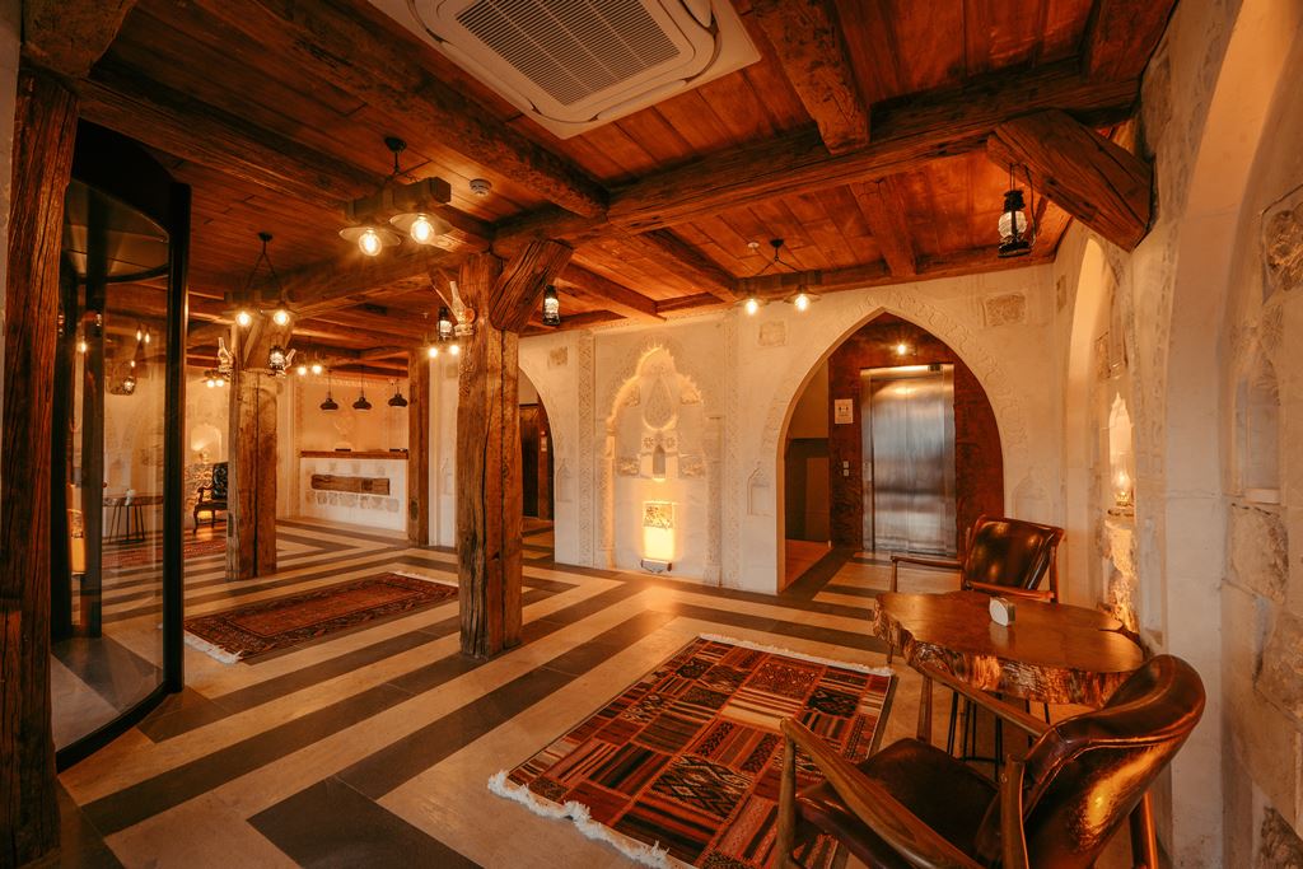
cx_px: 652
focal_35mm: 14
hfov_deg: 104.2
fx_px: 507
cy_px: 434
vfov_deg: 81.2
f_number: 9
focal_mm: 14
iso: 500
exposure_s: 1/13
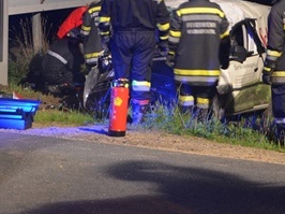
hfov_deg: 15.2
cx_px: 169
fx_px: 1069
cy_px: 55
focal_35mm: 130
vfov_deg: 11.4
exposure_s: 1/8
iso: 640
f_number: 4.2
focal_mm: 30
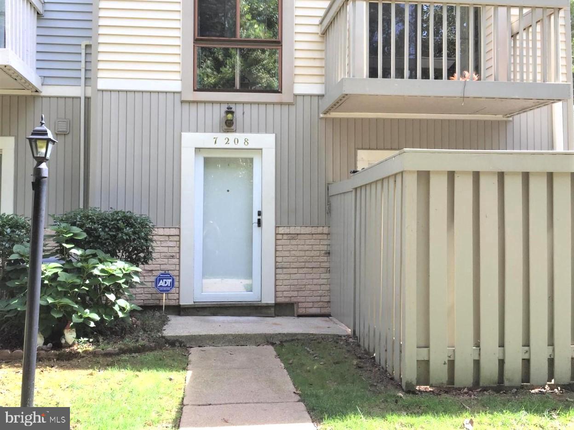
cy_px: 215
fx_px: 481
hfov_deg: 61.7
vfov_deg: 48.2
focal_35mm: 29
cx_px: 287
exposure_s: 1/275
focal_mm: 4.15
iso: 32
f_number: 2.2
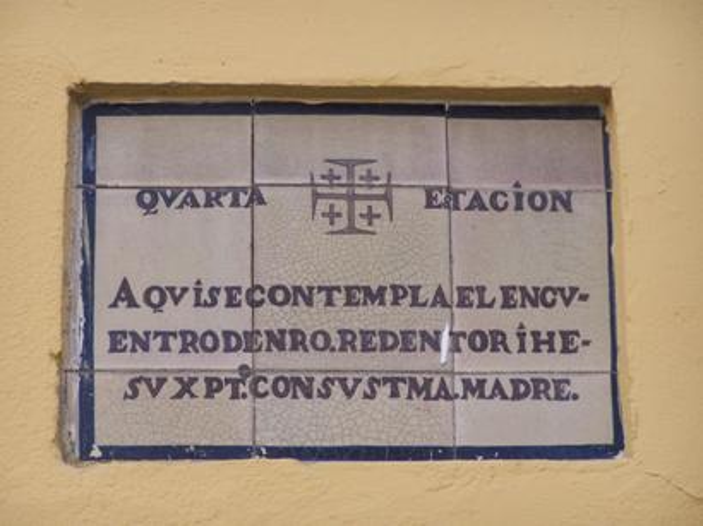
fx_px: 3836
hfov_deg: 10.5
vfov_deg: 7.8
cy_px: 263
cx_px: 352
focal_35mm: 189
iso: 80
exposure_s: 1/250
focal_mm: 31.3
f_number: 3.2
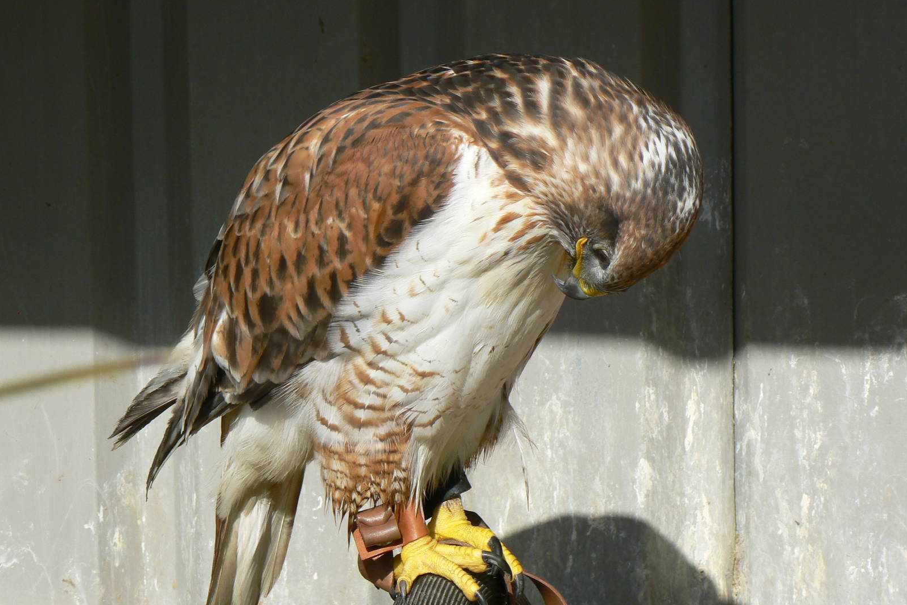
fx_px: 5392
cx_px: 454
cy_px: 319
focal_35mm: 214
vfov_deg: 6.4
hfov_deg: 9.6
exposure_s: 1/500
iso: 80
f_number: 6.3
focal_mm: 34.2
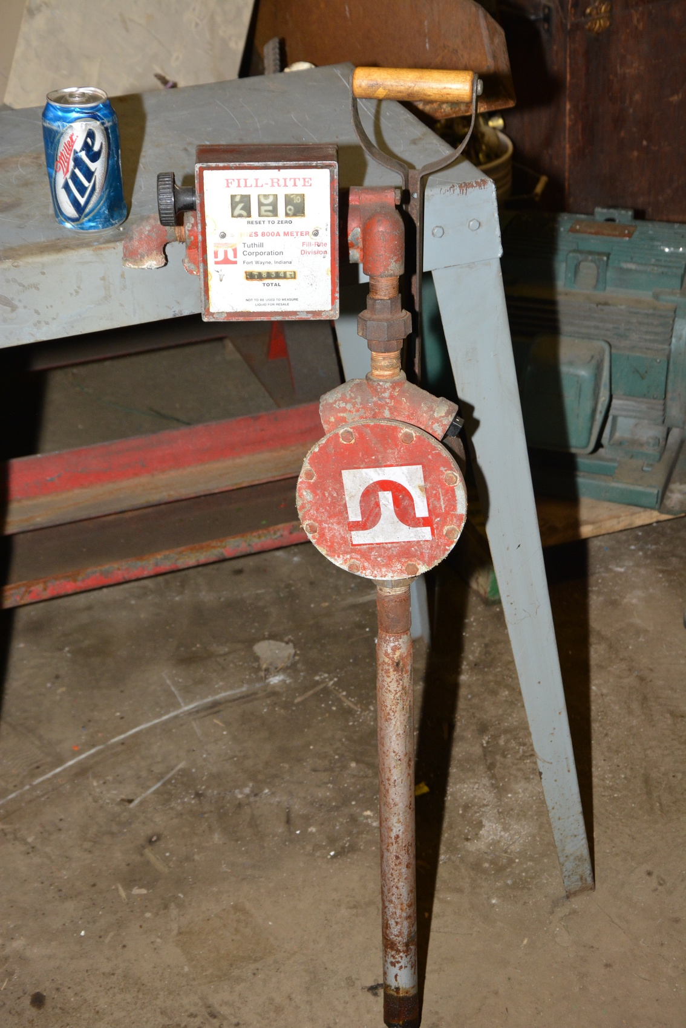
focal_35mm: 60
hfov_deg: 22.6
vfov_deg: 33.4
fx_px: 1714
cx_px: 343
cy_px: 514
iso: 800
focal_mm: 40
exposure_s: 1/60
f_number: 7.1
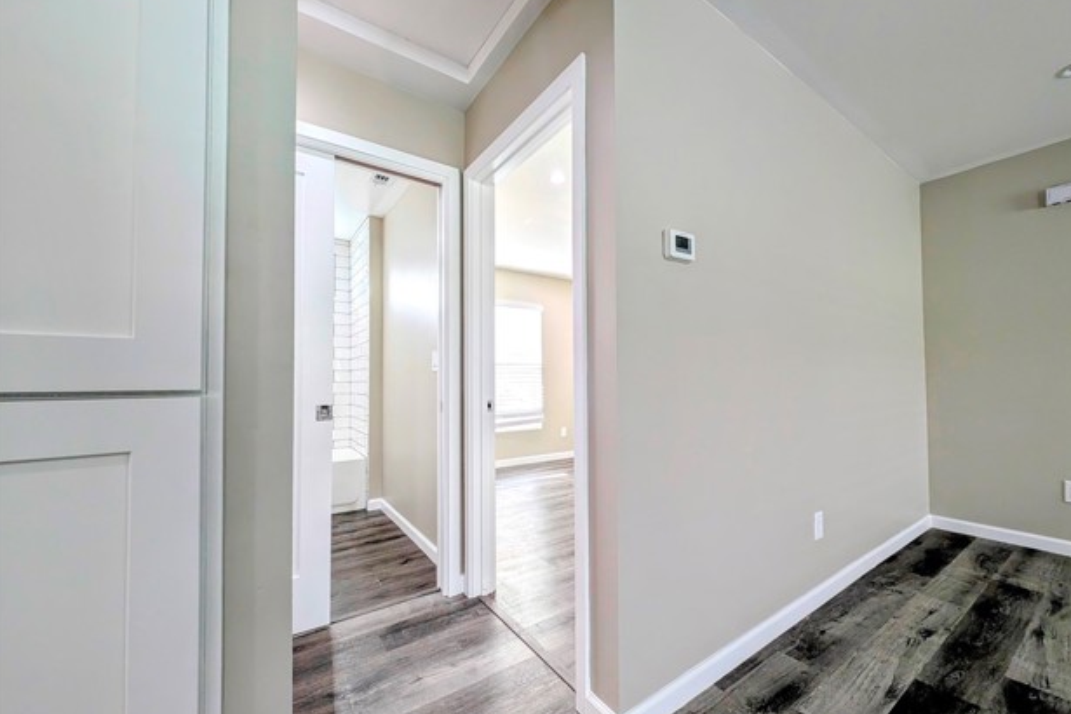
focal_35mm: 13
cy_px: 372
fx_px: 387
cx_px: 550
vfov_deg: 85.4
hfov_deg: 108.3
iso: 40
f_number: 1.95
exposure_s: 1/60
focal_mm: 2.23
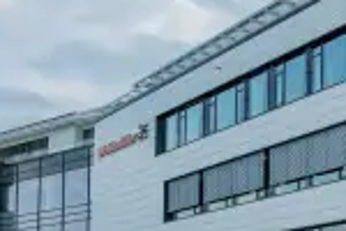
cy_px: 37
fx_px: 615
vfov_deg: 20.9
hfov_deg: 30.4
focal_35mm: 64
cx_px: 295
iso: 160
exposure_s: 1/125
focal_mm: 16
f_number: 11
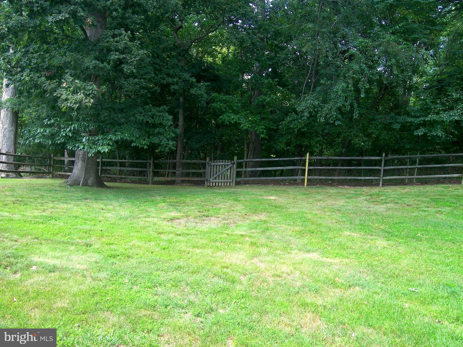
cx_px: 232
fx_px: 401
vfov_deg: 46.8
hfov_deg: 60.0
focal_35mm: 30
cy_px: 174
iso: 50
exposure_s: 1/60
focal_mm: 6.3
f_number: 3.2
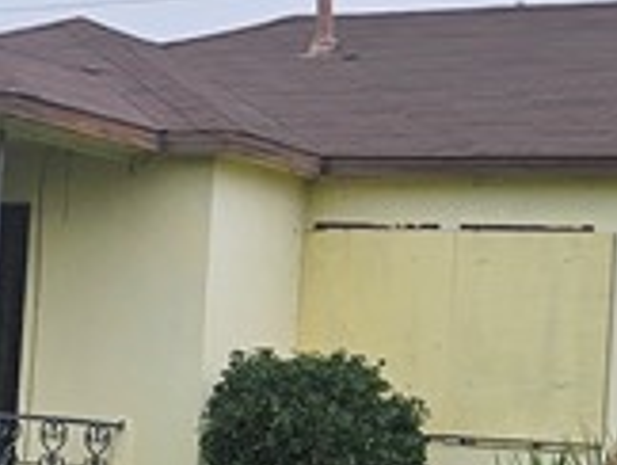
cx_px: 107
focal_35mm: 145
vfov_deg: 10.3
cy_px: 293
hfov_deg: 13.5
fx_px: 2588
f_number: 1.8
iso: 25
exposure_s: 1/1139
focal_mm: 5.4
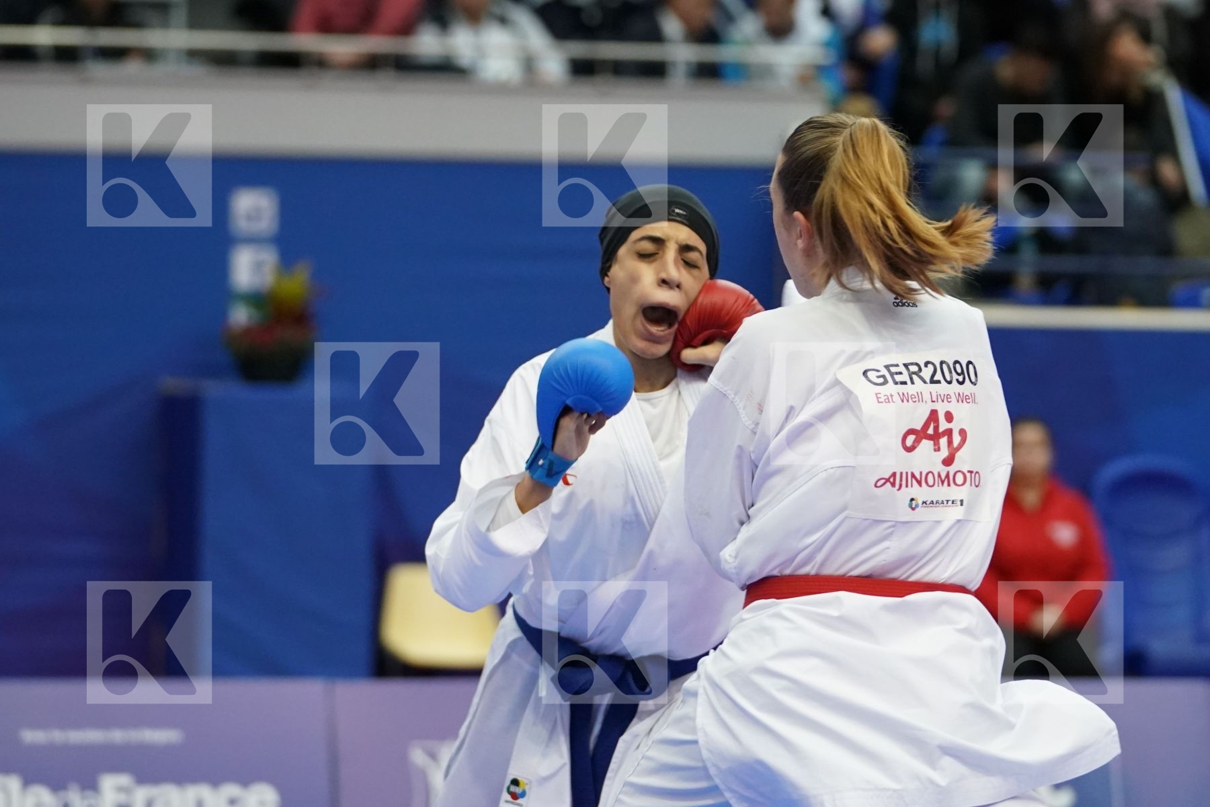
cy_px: 404
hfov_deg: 11.4
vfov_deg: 7.6
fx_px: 6083
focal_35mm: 181
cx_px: 605
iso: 4000
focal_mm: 121
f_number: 2.8
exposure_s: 1/1000
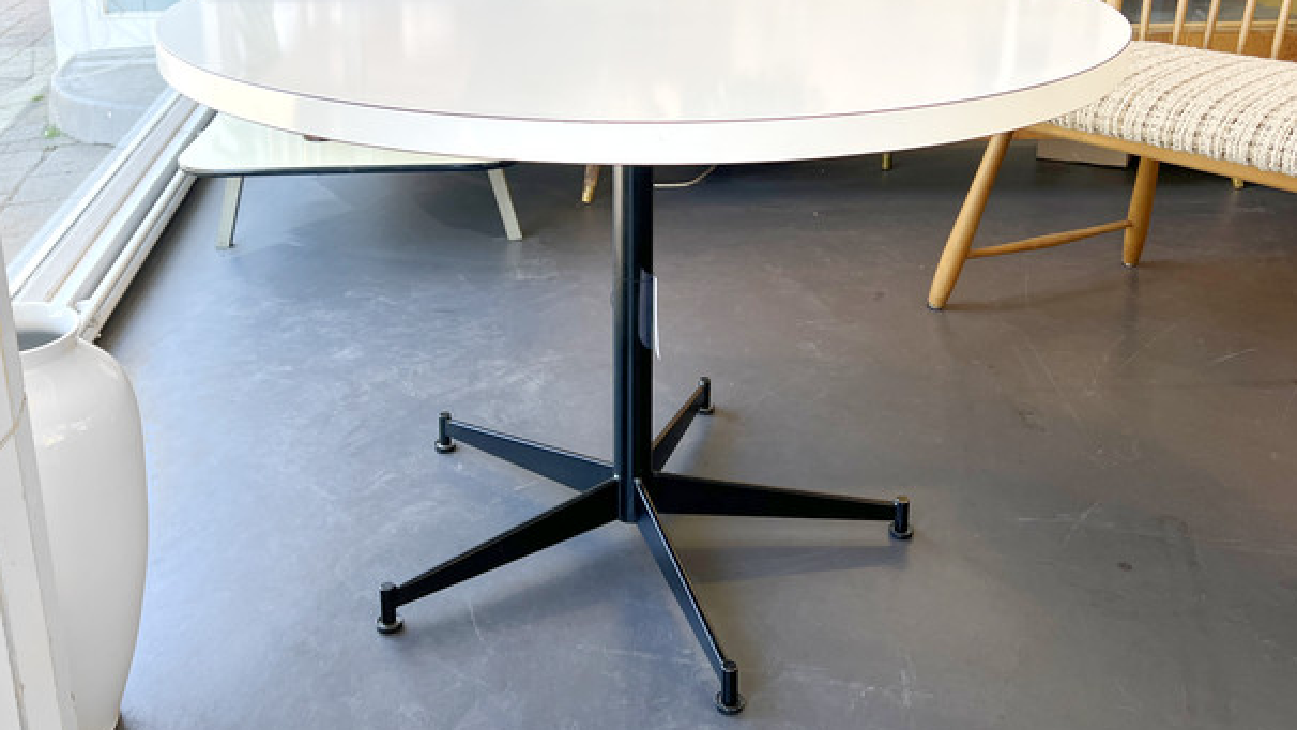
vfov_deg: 39.9
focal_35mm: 29
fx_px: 997
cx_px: 638
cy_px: 264
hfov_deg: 66.1
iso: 40
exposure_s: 1/210
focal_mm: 5.7
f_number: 1.5
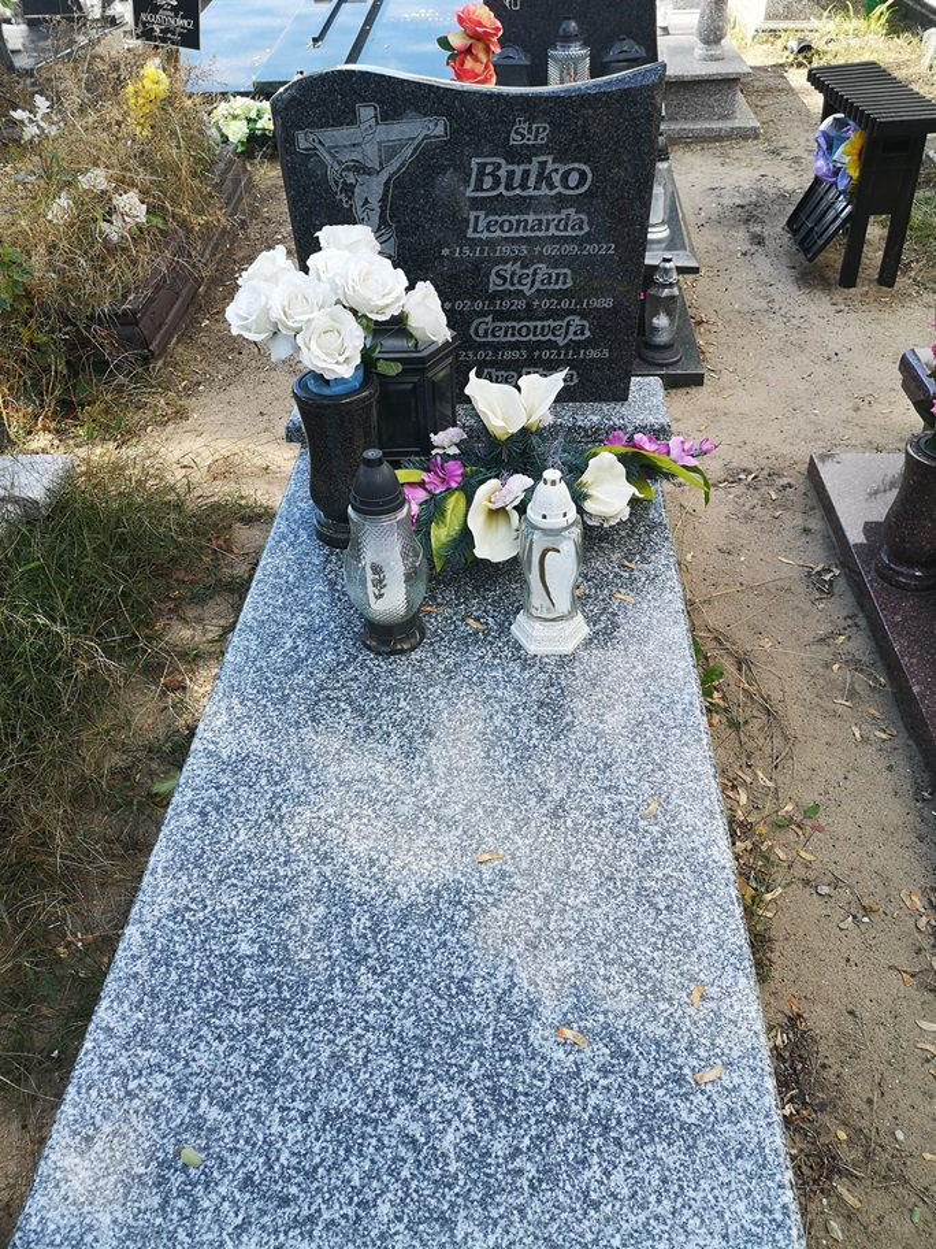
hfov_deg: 51.4
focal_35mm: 27
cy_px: 624
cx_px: 468
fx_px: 973
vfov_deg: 65.3
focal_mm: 5.58
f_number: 1.8
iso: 50
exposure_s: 1/388
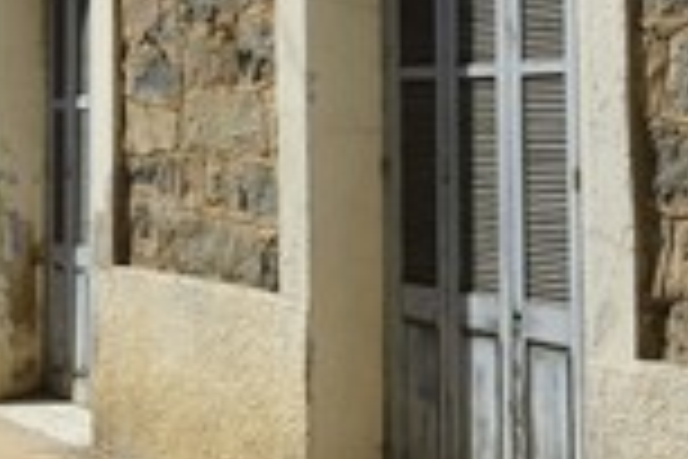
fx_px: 1682
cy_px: 22
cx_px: -220
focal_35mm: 88
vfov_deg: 15.3
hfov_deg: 20.9
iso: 200
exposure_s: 1/200
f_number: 14
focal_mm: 32
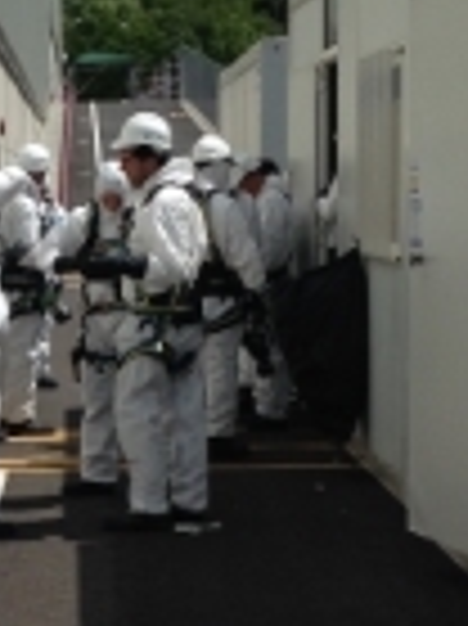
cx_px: -106
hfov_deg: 10.3
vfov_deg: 13.8
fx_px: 2564
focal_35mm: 142
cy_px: 520
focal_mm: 4.12
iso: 50
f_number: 2.4
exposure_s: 1/2463
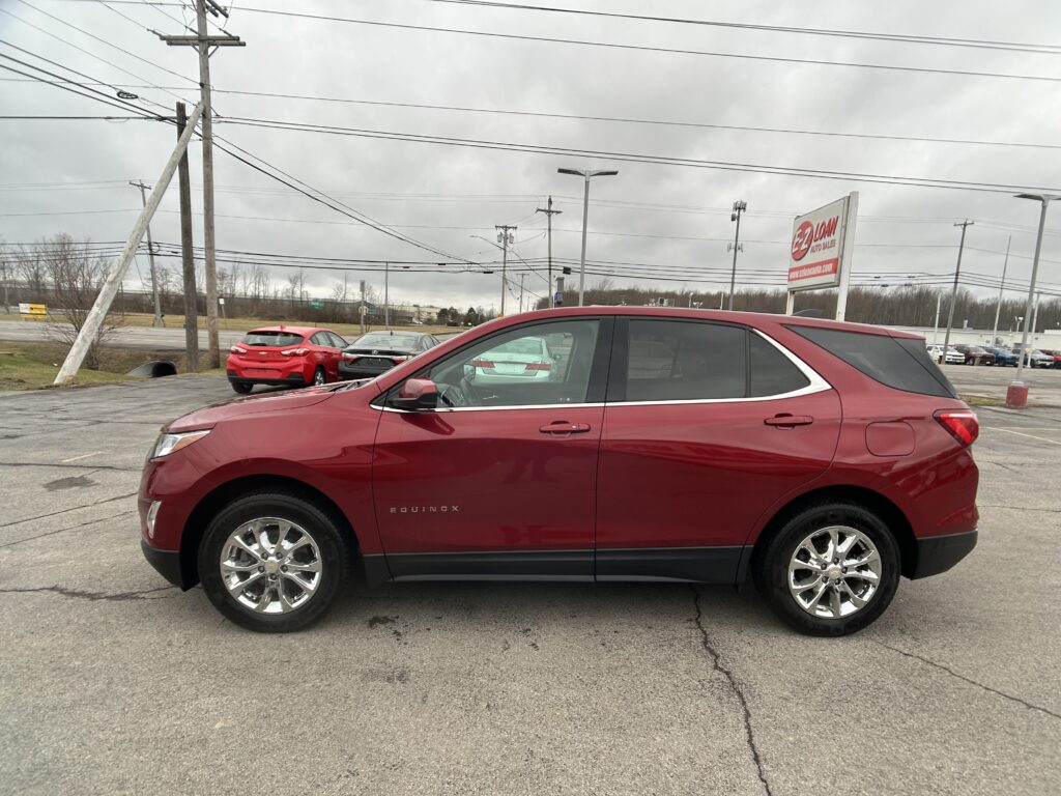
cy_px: 398
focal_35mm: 26
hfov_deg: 67.3
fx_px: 797
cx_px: 530
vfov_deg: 53.1
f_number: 1.5
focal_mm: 5.7
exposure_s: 1/1089
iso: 50
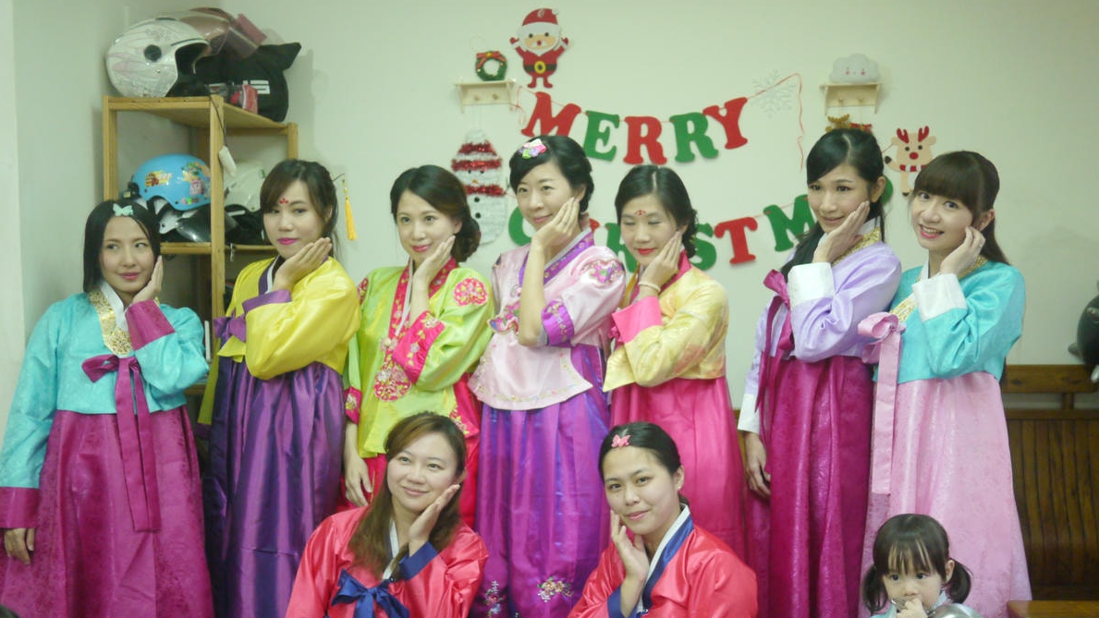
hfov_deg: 46.4
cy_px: 396
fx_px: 1282
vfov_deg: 27.0
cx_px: 552
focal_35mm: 44
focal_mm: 20
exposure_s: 1/60
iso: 500
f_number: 1.7
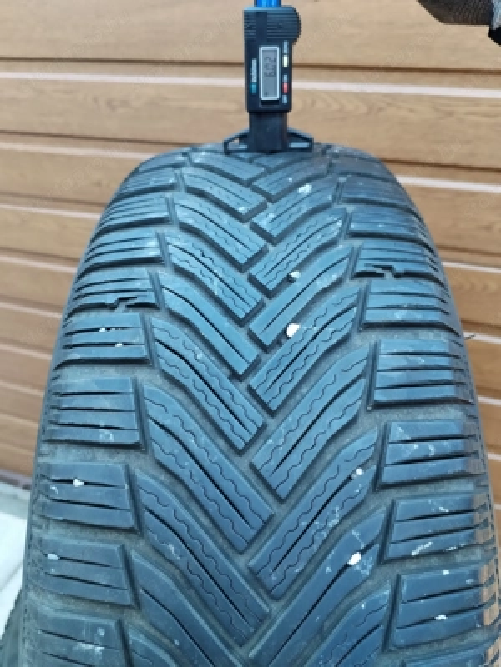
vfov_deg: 61.7
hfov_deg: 48.2
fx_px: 560
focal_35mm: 29
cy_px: 334
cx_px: 250
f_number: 1.8
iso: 469
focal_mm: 4.75
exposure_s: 1/50
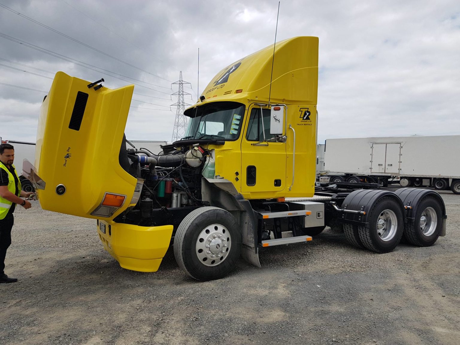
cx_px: 230
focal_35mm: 26
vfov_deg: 53.1
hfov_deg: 67.3
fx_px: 346
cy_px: 172
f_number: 1.7
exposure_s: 1/2248
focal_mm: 4.2
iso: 40
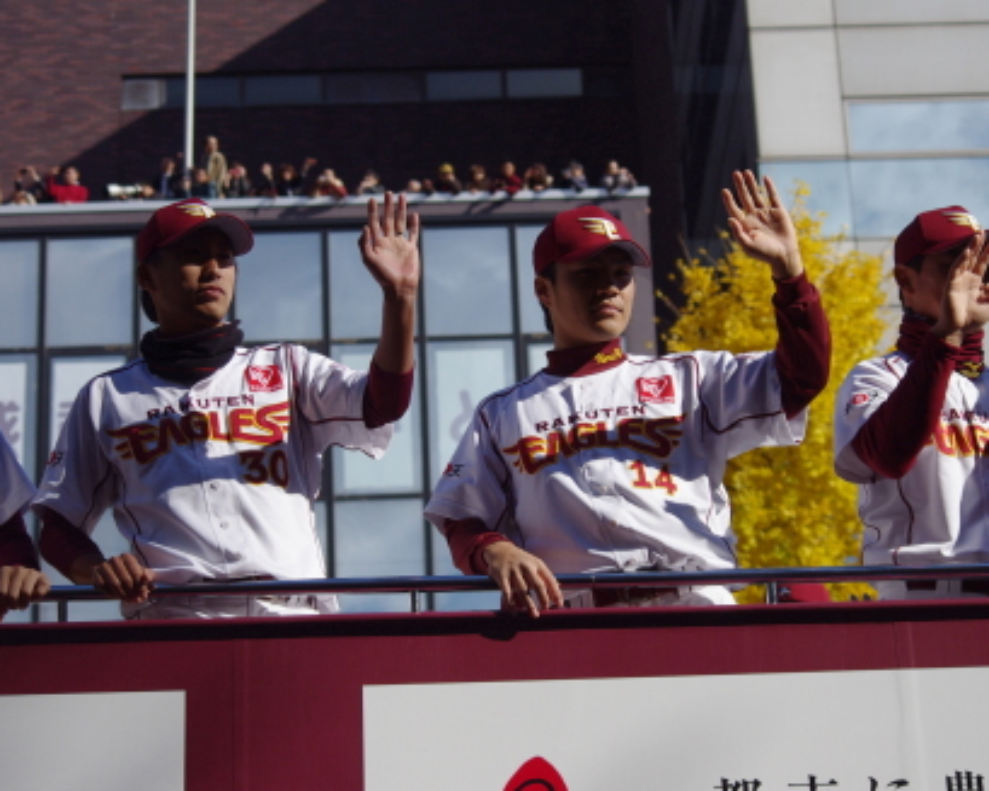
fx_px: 2751
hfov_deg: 20.4
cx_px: 505
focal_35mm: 94
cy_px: 399
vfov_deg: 16.4
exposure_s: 1/2500
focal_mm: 55
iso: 400
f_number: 5.6
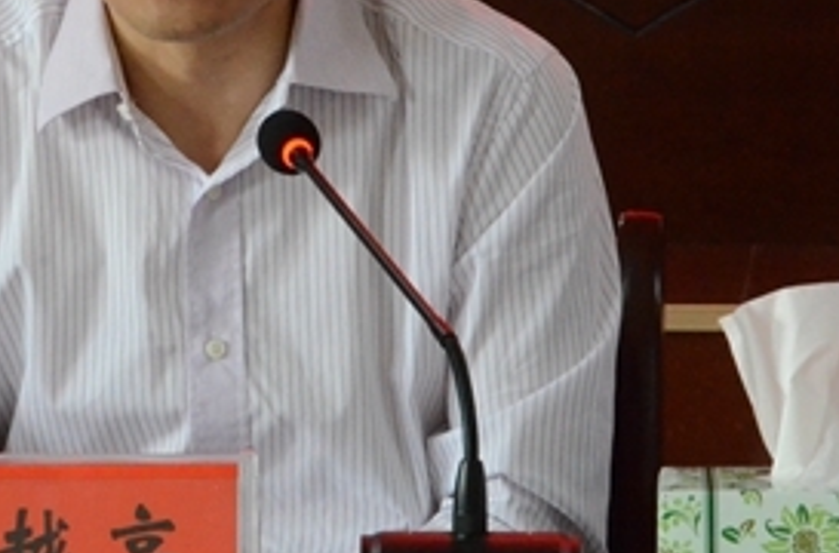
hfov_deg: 8.5
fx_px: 5621
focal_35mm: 242
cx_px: 212
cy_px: 74
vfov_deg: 5.6
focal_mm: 80
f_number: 18
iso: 6400
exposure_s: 1/30
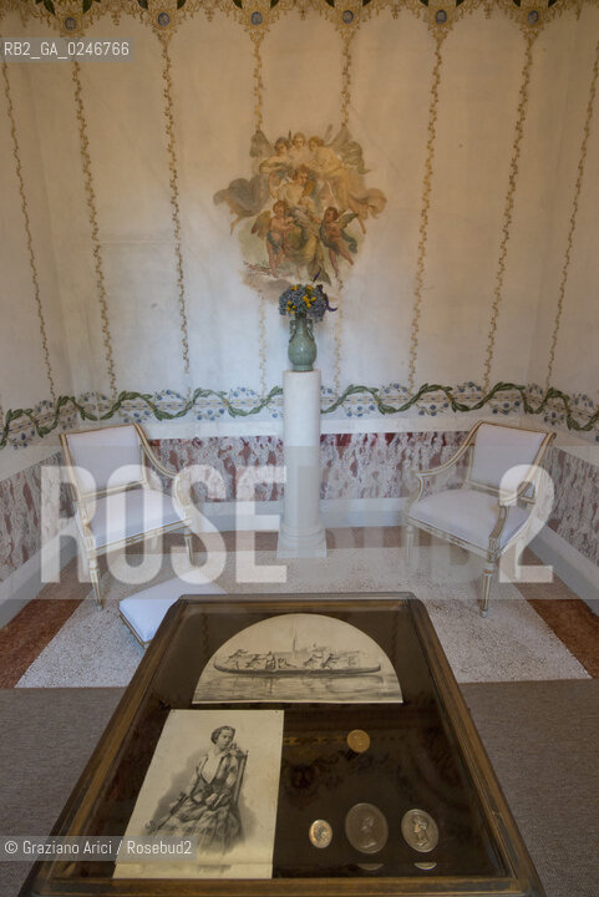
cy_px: 448
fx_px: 399
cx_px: 300
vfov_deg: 96.7
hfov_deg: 73.8
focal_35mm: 16
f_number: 16
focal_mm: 16
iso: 1600
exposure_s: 1/10
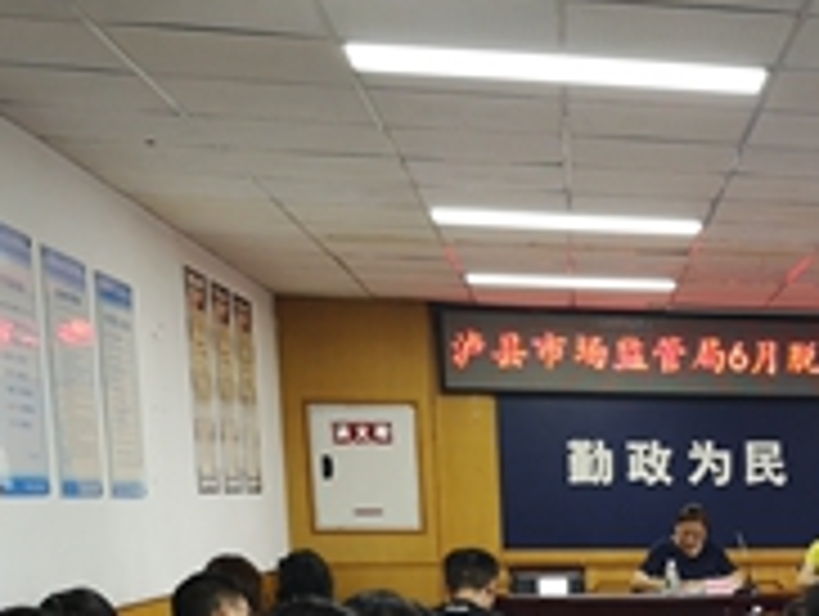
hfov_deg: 23.3
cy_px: 767
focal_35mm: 74
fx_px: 1753
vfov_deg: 18.7
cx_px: 1066
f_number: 1.8
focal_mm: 3.95
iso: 100
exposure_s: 1/50
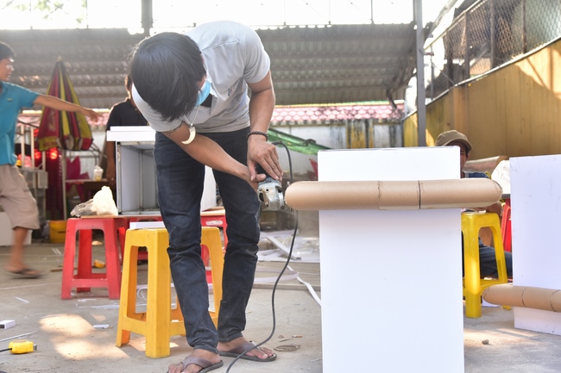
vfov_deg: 27.0
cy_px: 186
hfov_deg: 39.6
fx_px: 779
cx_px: 280
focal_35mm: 50
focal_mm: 50
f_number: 5.6
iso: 320
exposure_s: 1/40
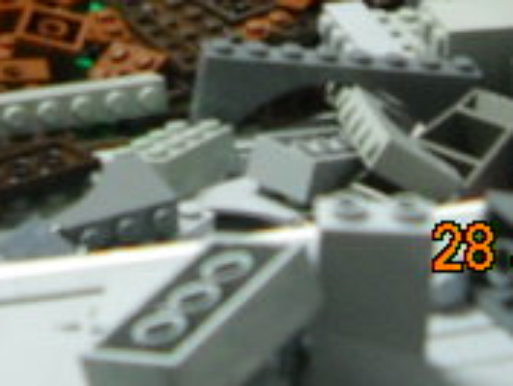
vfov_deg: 9.6
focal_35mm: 148
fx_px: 2195
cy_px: -302
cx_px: -101
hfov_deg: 13.0
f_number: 3.1
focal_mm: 6.72
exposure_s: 1/3
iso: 400
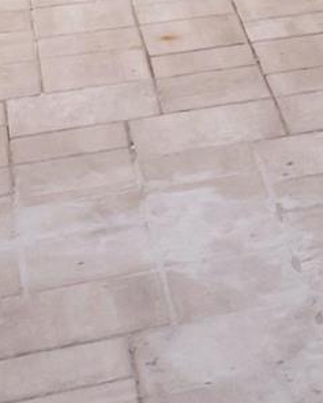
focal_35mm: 162
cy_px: -708
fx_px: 1935
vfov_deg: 9.8
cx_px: 979
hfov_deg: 8.1
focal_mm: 8
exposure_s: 1/125
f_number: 7.1
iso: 200
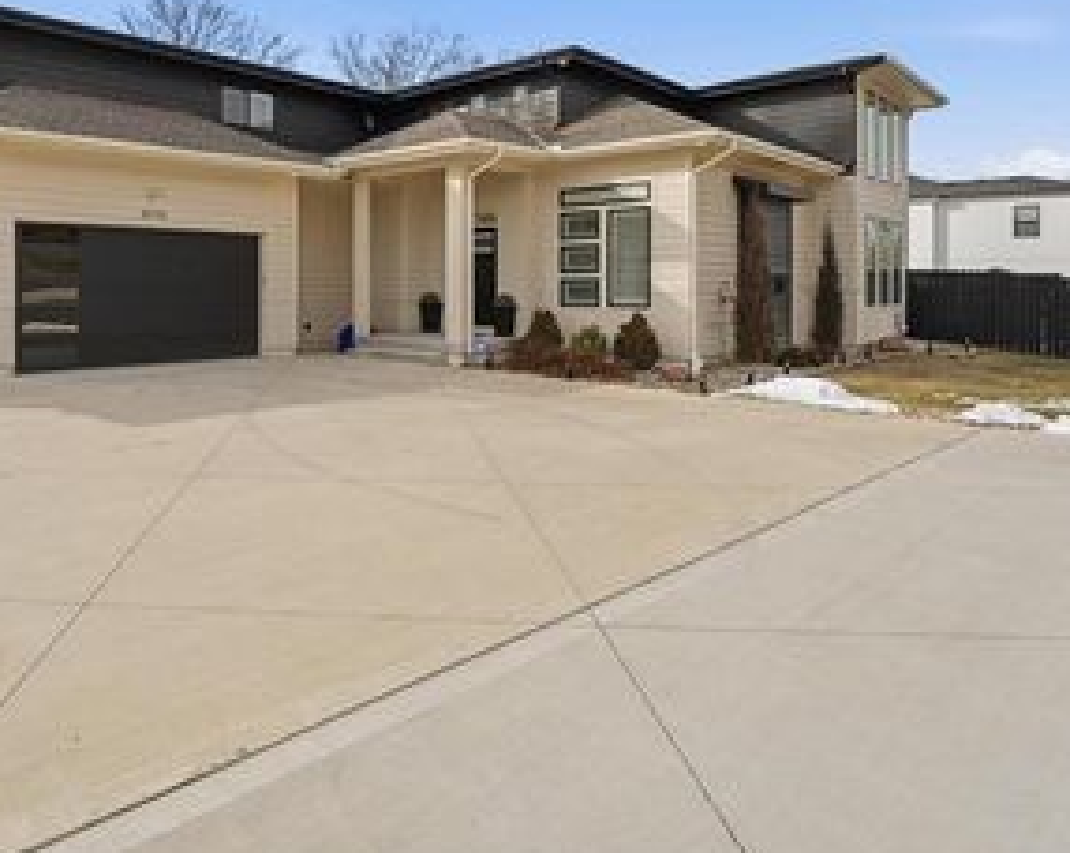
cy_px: 267
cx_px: 299
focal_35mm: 23
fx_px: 727
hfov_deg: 69.0
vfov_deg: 59.0
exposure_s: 1/1250
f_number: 7.1
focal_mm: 14
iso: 100
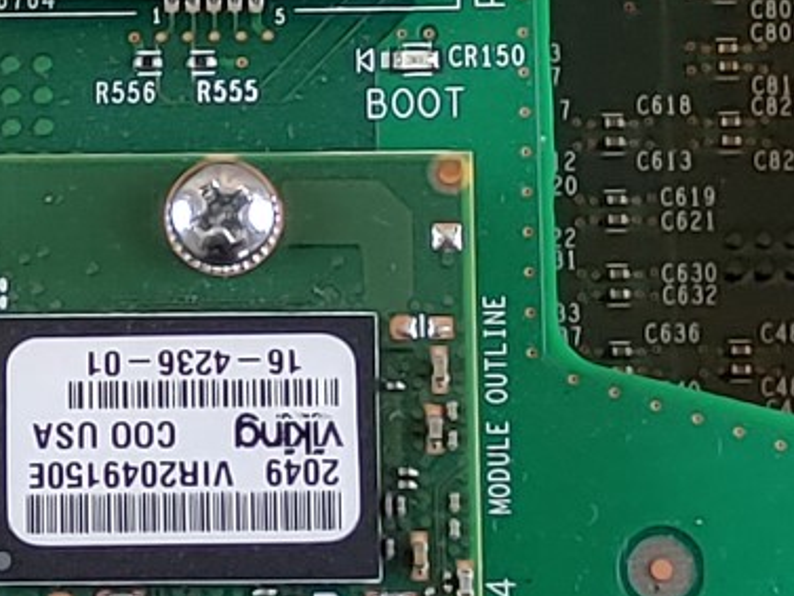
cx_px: 154
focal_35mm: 187
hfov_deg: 10.5
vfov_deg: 7.9
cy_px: 181
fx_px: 4291
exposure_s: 1/60
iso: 150
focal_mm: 4.36
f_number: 1.8
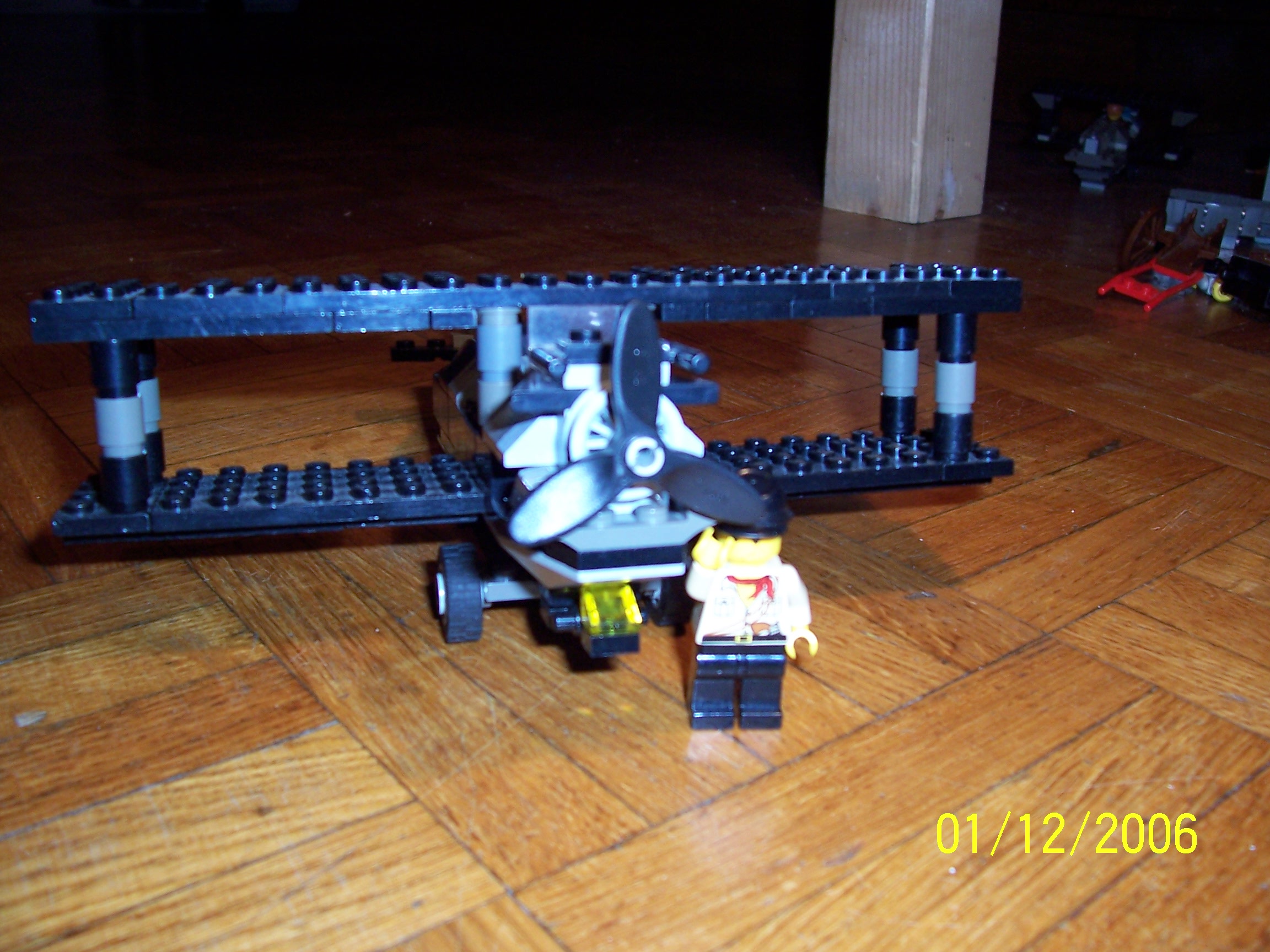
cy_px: 476
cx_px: 635
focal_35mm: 34
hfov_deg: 54.0
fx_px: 1247
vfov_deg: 41.8
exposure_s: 1/60
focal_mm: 5.6
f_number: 2.7
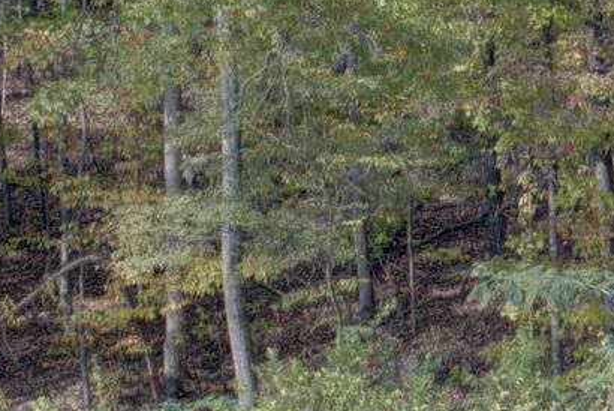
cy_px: 571
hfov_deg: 7.2
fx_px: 4472
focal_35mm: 262
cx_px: 1677
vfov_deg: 5.2
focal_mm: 35
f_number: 8
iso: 400
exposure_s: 1/400
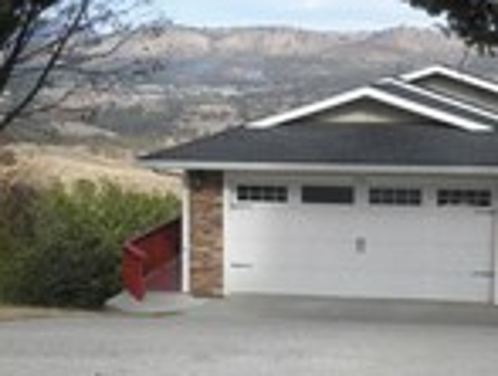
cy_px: 176
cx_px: 329
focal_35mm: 61
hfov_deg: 31.4
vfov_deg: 24.1
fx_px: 880
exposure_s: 1/125
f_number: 7.9
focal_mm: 4.7
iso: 64
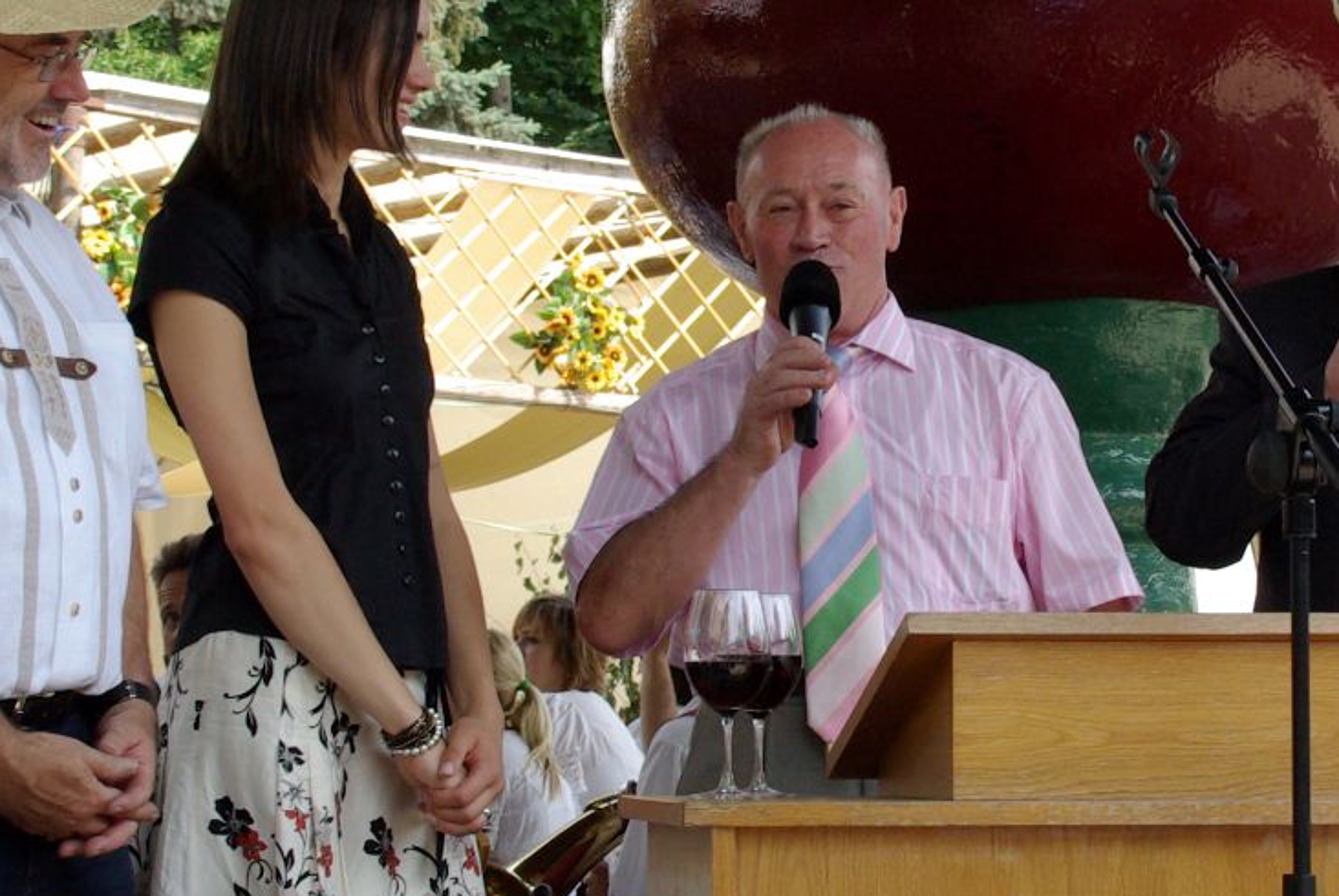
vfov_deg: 9.9
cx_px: 874
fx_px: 5154
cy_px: 448
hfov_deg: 14.8
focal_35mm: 138
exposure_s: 1/180
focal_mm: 33
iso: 400
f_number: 8
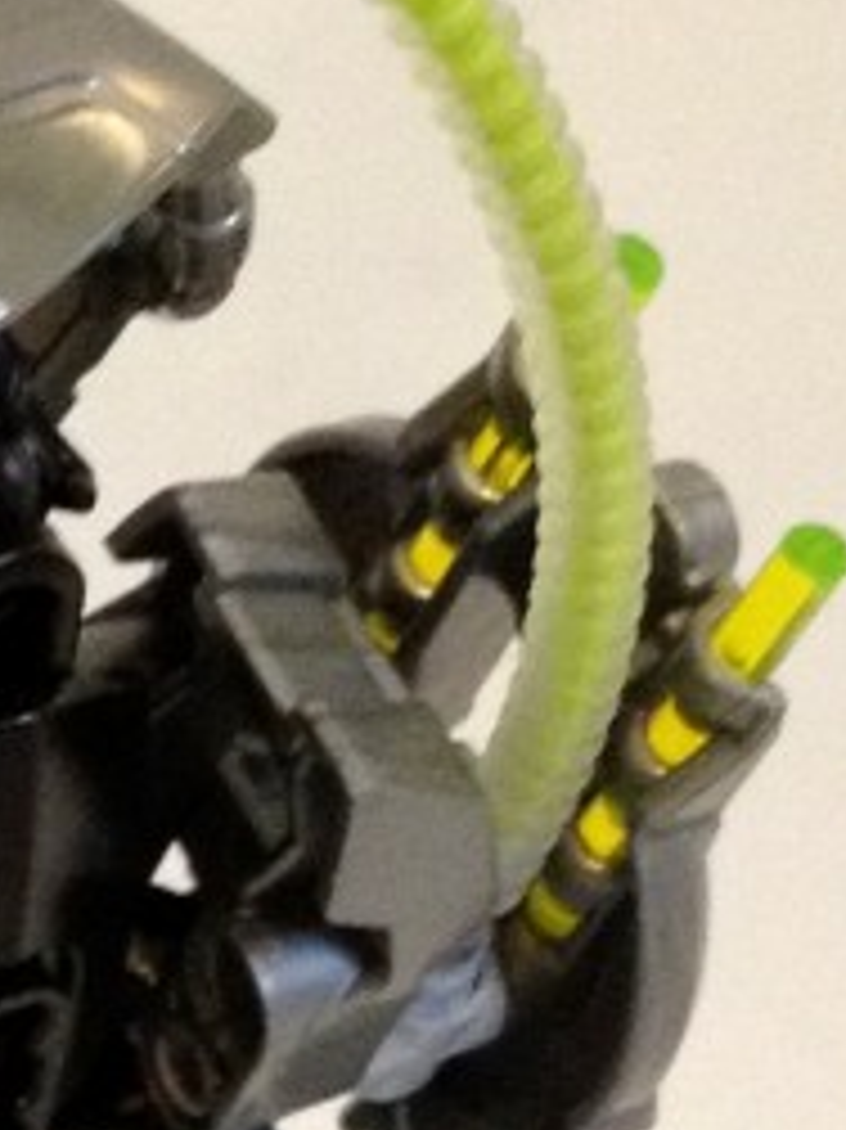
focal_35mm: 201
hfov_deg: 7.0
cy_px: 1044
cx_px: -1134
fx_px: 6555
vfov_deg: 9.8
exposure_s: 1/20
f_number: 2.4
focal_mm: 4.28
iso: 250
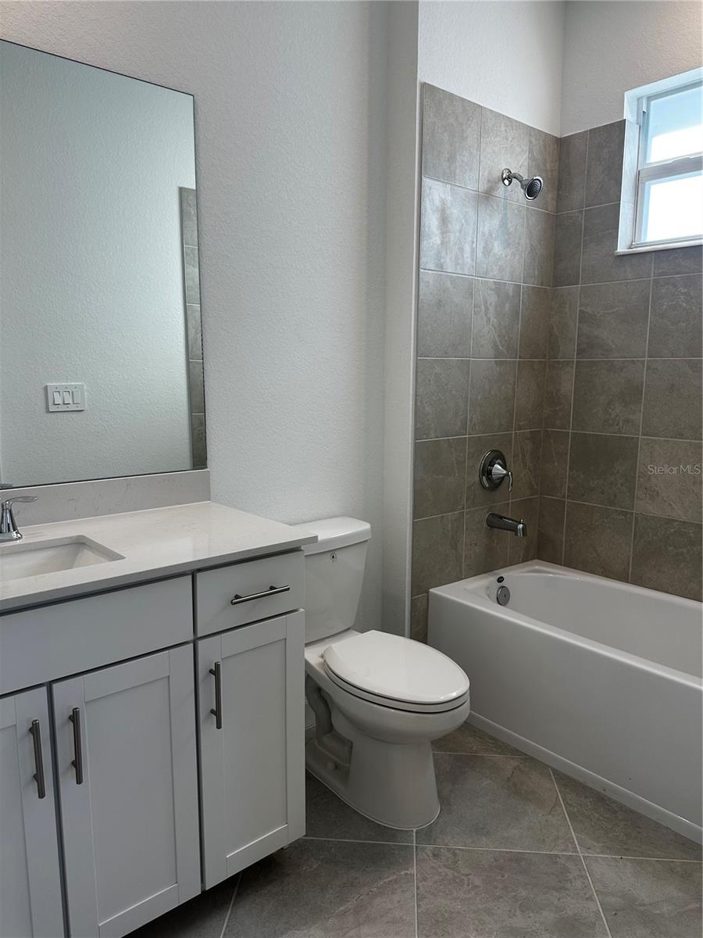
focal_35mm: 24
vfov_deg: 71.6
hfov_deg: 56.8
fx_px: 650
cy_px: 469
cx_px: 352
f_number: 1.78
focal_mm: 6.86
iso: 64
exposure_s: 1/164
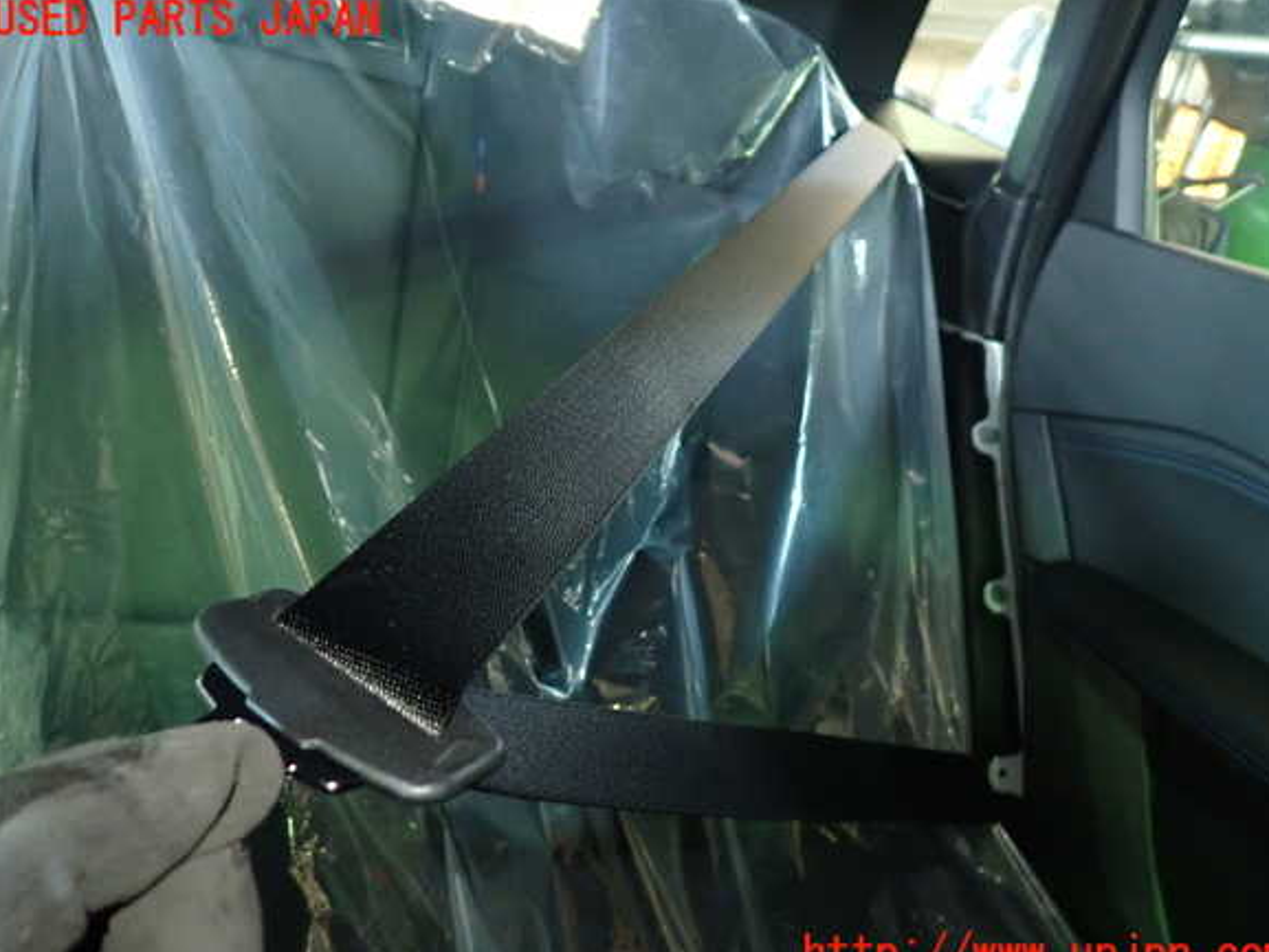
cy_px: 488
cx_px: 640
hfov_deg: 67.3
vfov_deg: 53.1
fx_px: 953
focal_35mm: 26
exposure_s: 1/30
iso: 800
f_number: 2
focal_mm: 4.5
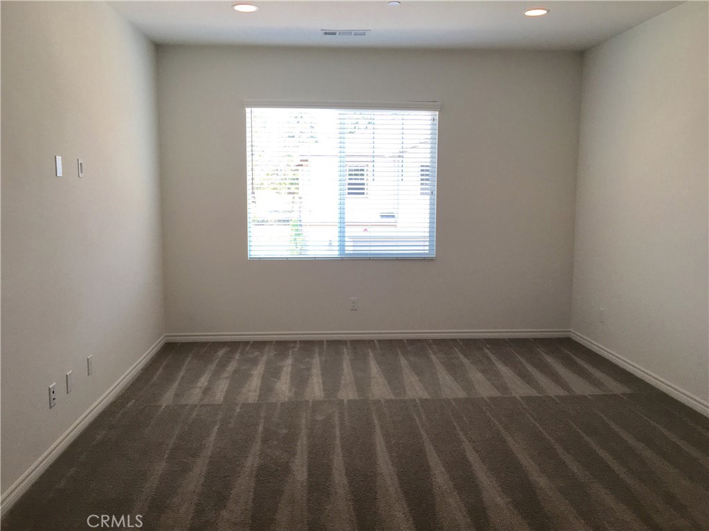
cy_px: 266
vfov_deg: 48.2
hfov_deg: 61.7
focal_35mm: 29
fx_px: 594
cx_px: 354
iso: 40
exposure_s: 1/100
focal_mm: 4.15
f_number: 2.2
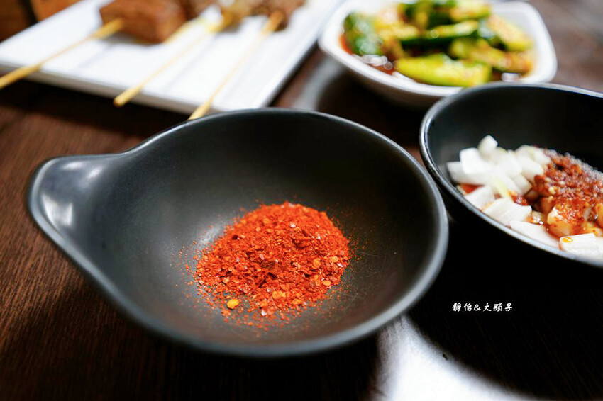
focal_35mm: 28
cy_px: 200
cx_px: 302
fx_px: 469
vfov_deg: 46.4
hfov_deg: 65.5
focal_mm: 28
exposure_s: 1/30
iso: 640
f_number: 2.8
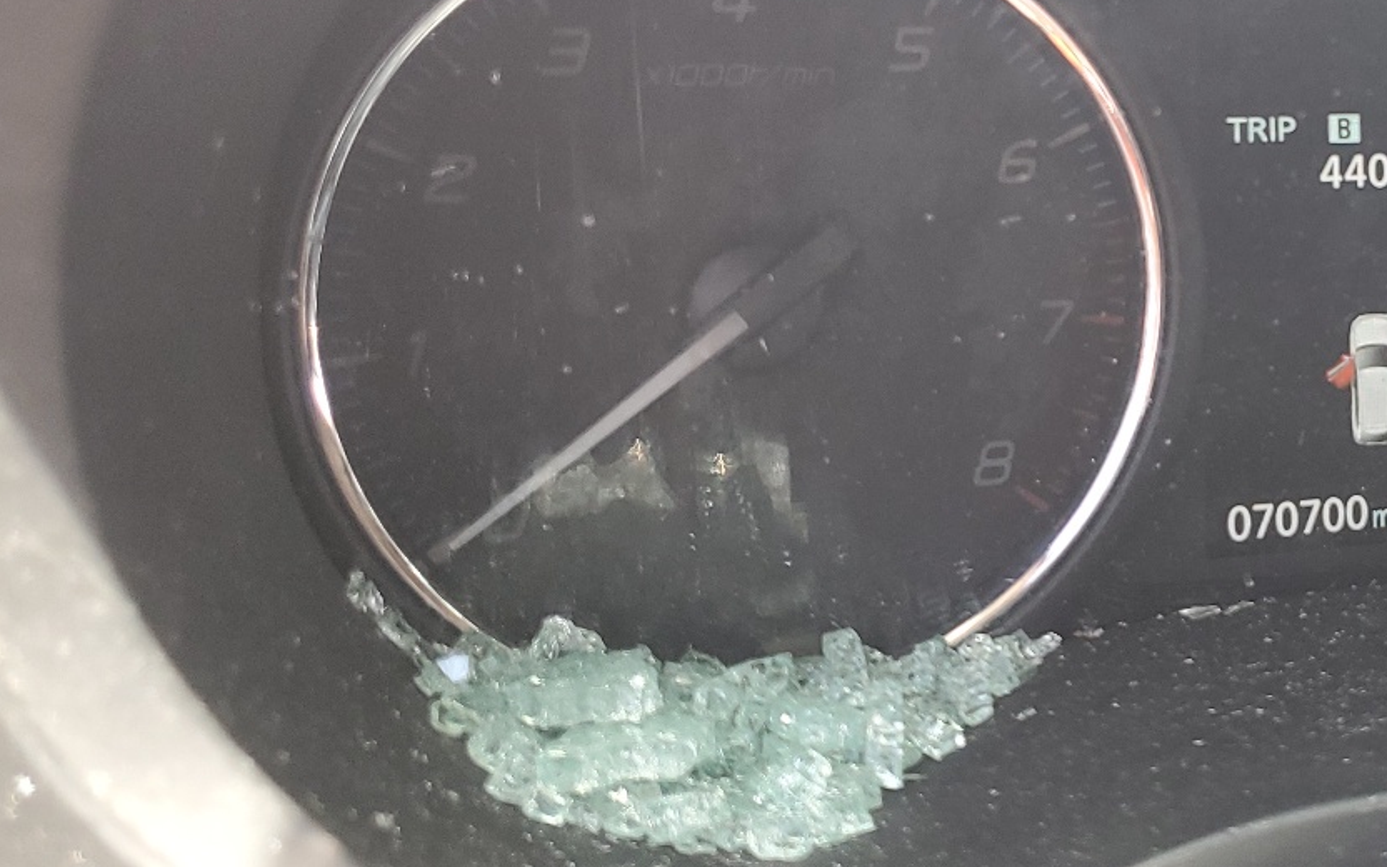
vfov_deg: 24.1
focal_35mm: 53
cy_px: 202
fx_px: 2003
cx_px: 1322
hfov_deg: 35.3
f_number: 1.5
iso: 72
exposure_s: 1/120
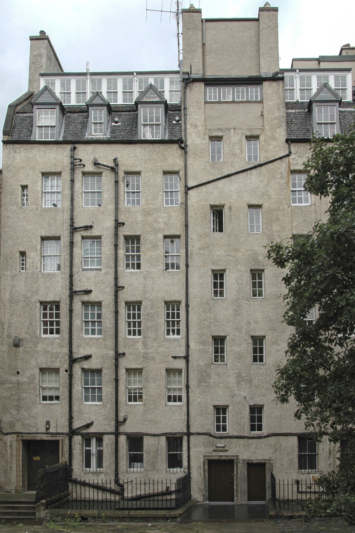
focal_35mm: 33
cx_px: 178
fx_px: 489
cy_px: 266
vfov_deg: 57.3
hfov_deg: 39.9
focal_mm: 22
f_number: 8
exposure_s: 1/250
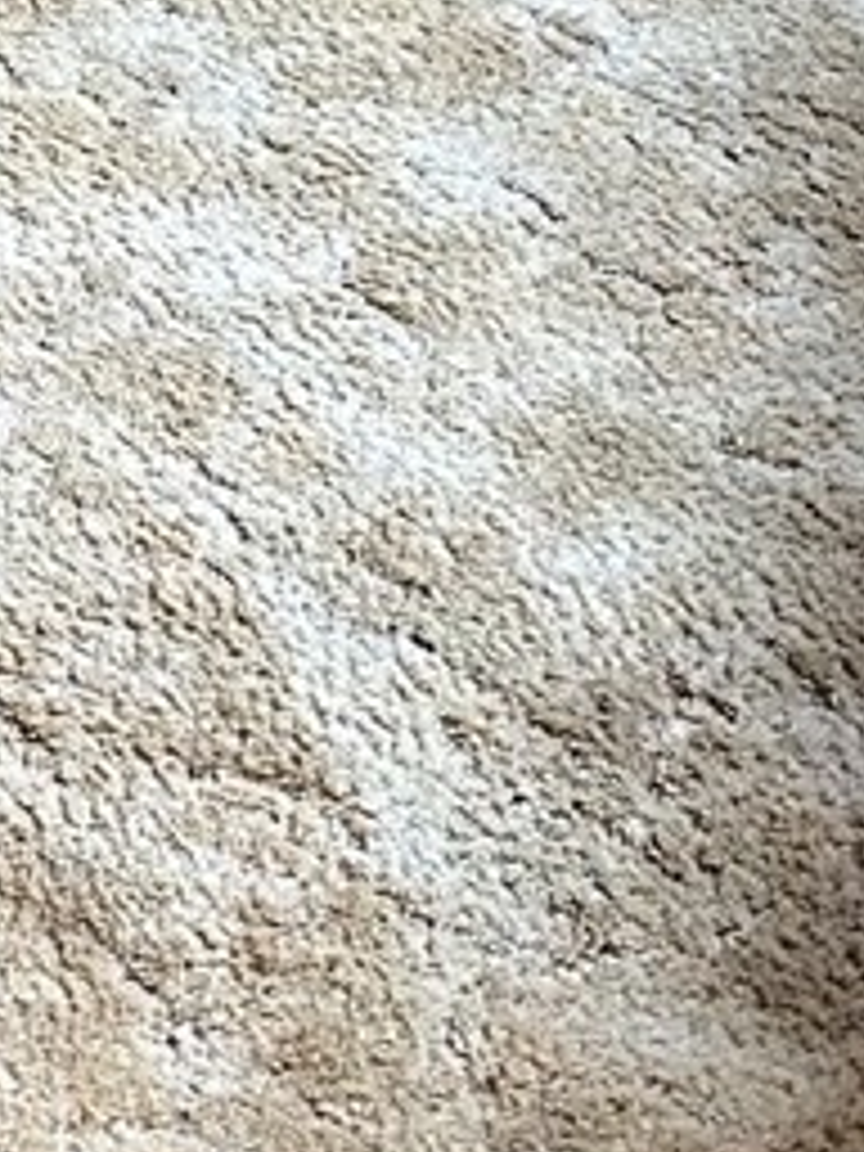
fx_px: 4792
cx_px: -1215
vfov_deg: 12.8
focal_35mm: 144
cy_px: -724
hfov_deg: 9.2
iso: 320
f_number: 1.78
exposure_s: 1/60
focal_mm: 6.86
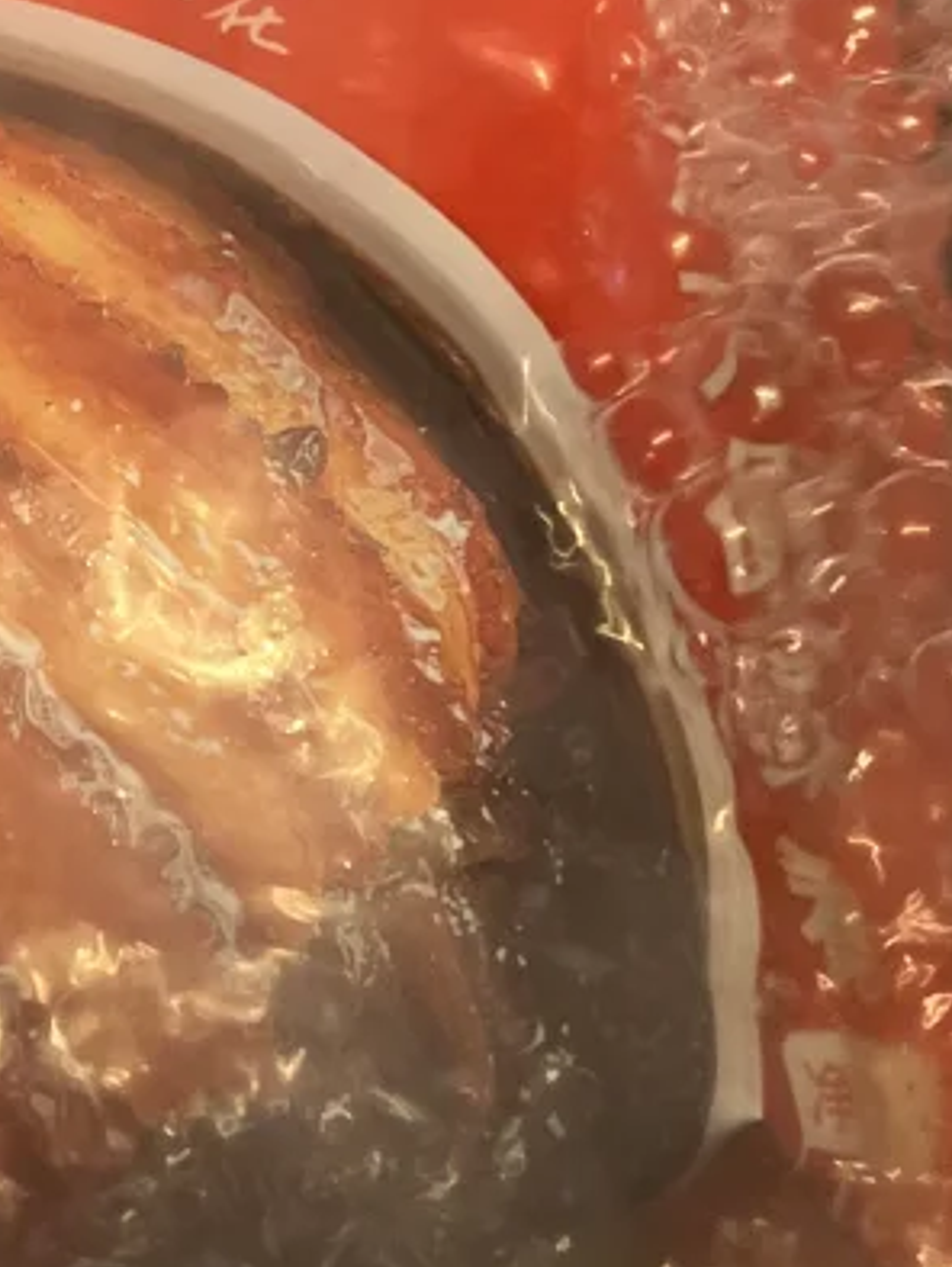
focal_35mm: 95
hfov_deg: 15.1
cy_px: 154
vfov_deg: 20.3
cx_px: -164
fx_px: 3480
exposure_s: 1/50
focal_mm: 5.1
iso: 160
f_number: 1.6
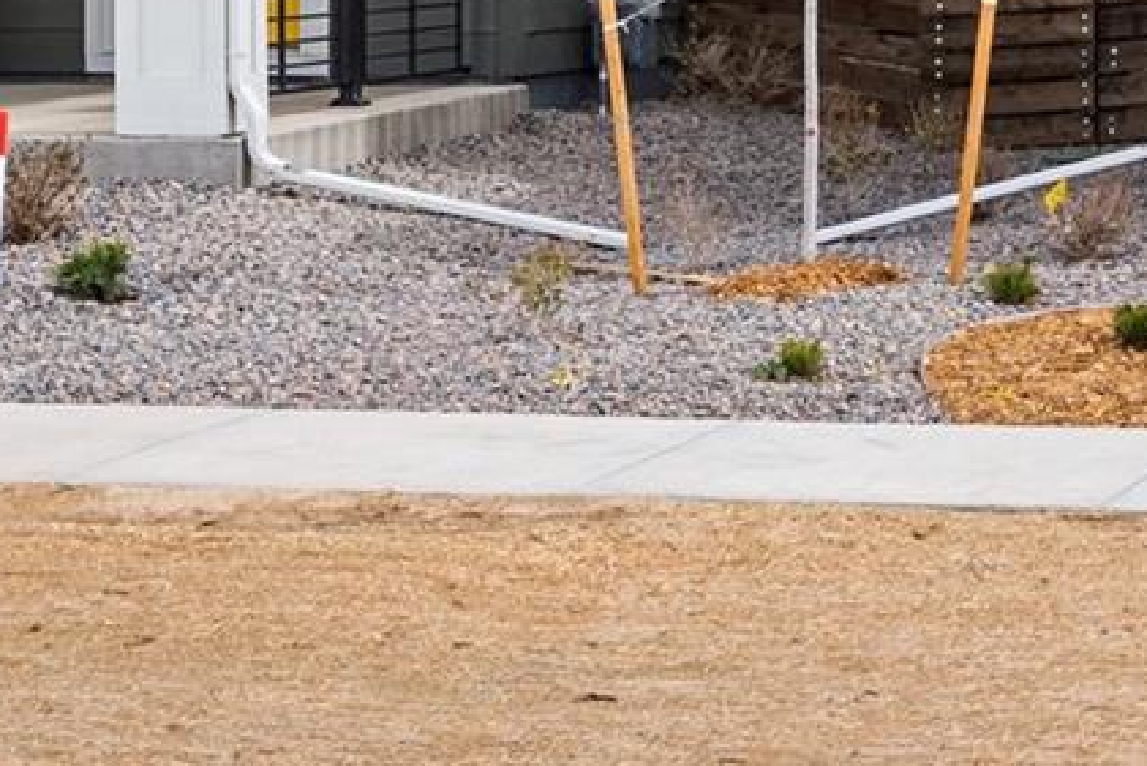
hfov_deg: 13.9
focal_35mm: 133
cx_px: 1973
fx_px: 4239
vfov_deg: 10.2
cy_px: -68
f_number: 8
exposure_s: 1/500
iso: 200
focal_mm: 35
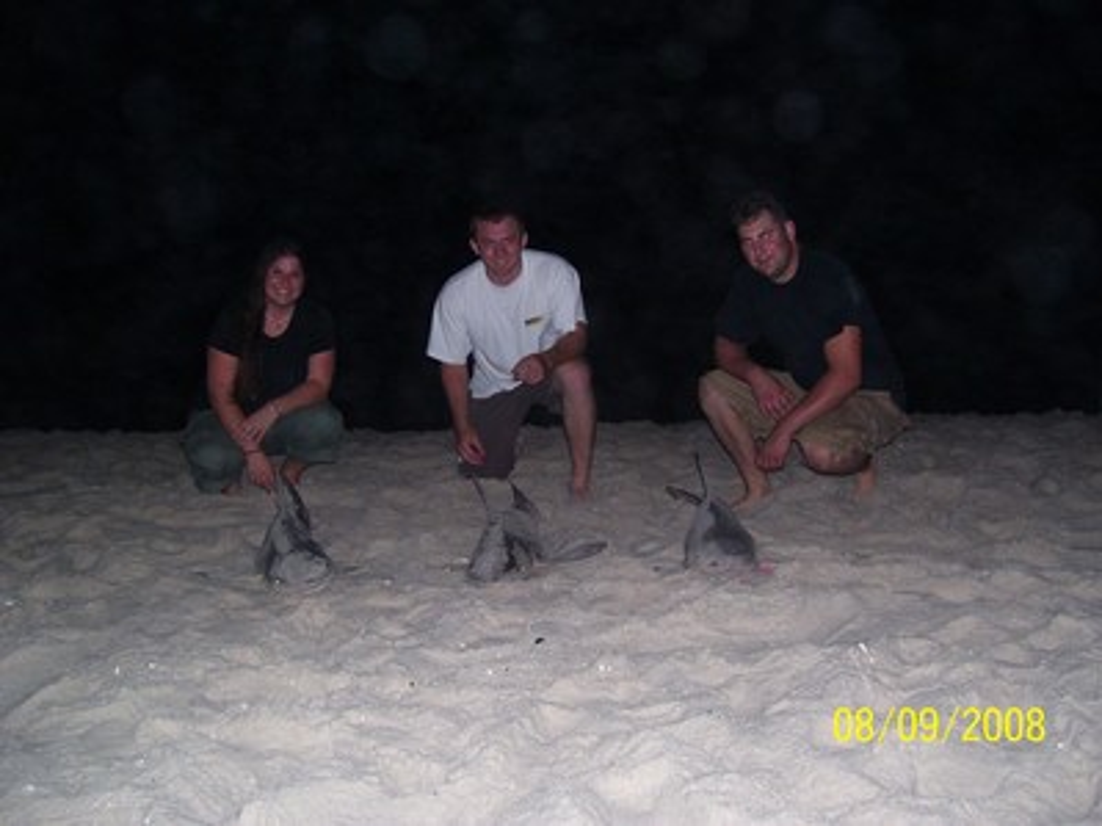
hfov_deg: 50.2
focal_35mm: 37
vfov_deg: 38.6
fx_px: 1178
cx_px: 551
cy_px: 413
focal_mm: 6
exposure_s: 1/60
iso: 125
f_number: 2.7
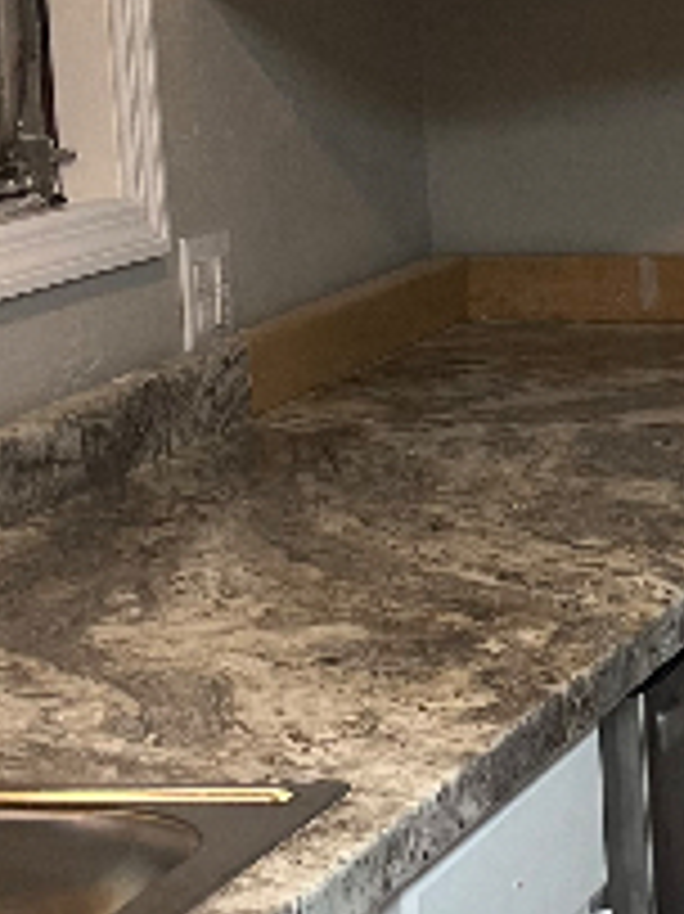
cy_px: 482
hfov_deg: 10.2
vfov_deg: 15.1
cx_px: 1476
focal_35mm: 131
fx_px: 3455
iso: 80
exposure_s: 1/60
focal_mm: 5.1
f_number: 1.6
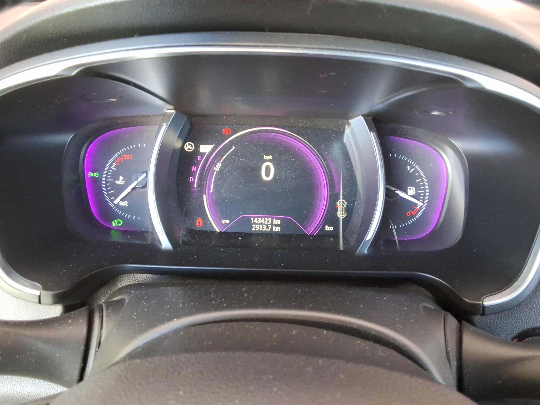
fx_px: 437
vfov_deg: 49.7
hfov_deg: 63.4
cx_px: 270
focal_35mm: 28
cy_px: 202
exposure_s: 1/24
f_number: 1.9
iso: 273
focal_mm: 2.91
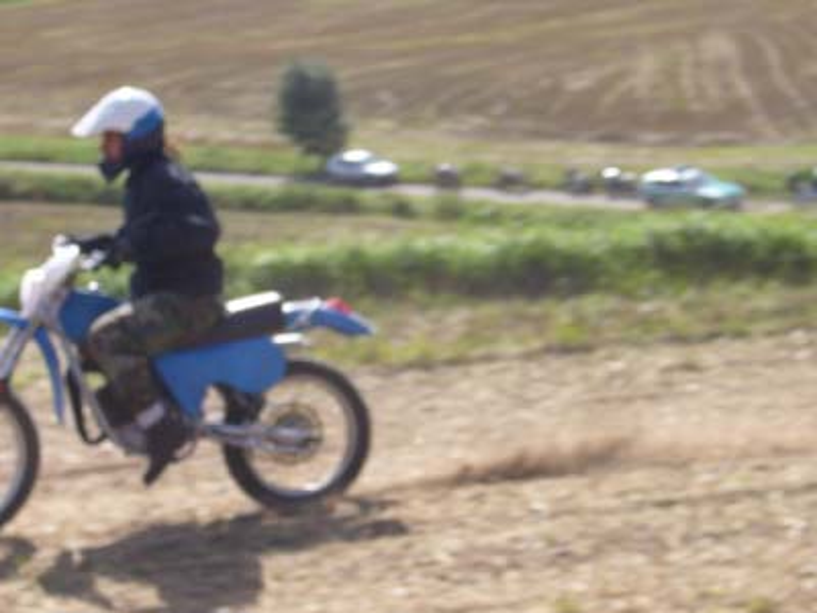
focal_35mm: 86
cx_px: 408
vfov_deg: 17.2
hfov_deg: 22.8
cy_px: 306
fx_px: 2030
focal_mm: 14.3
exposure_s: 1/160
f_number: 9
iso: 100
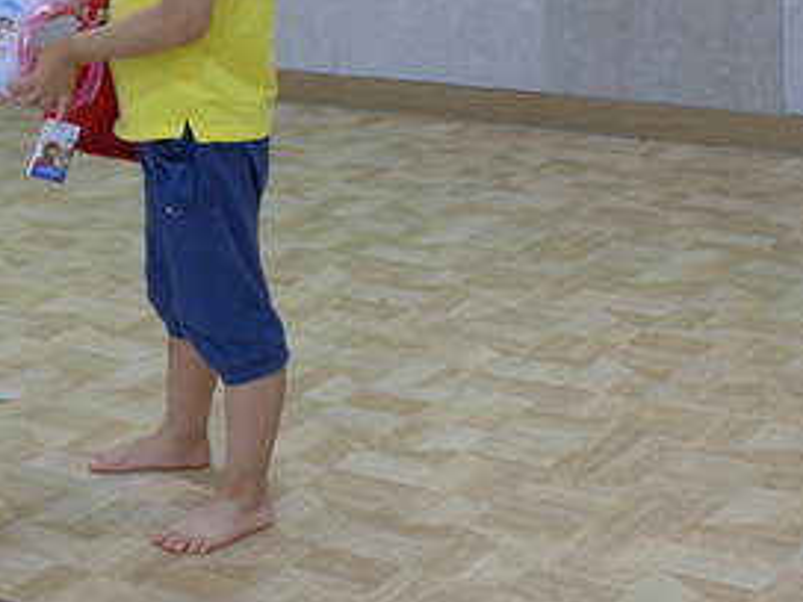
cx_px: -121
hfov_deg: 19.8
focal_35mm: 94
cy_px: 15
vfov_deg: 15.5
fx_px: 2181
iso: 125
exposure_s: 1/80
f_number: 1.7
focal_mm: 7.9
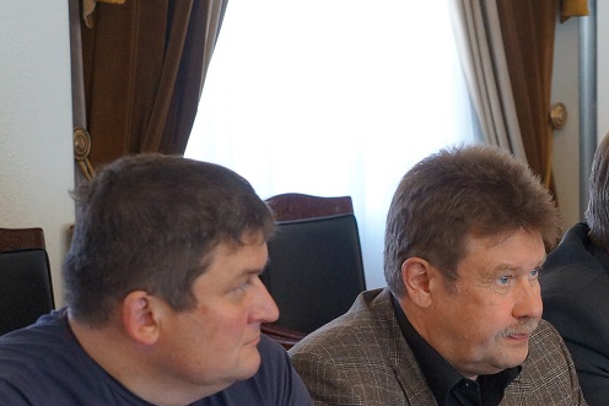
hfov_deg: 12.0
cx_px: 545
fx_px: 2877
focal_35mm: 170
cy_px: 385
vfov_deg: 8.0
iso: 1600
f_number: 5.6
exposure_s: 1/160
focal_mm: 55
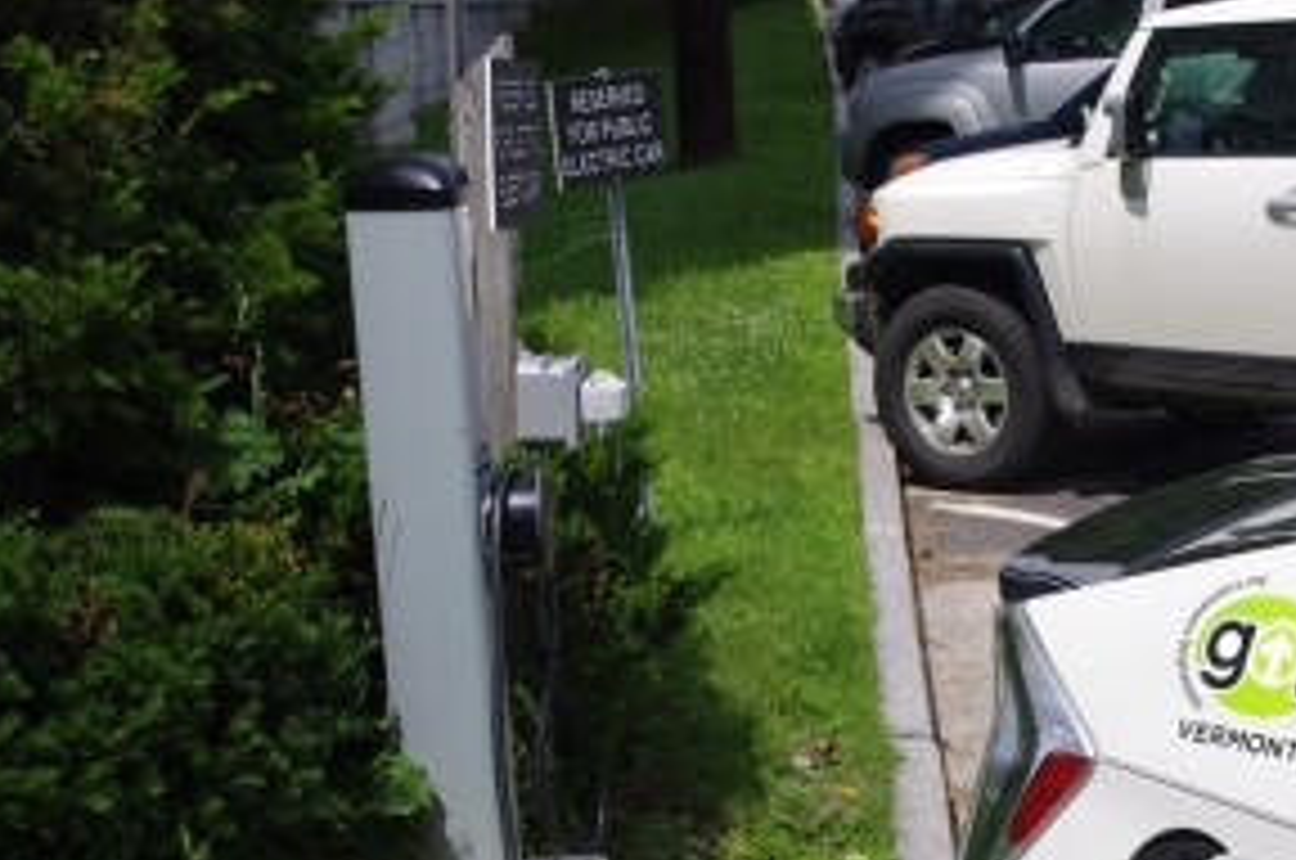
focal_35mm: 73
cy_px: 671
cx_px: 958
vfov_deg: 18.5
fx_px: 2624
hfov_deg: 27.4
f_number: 8
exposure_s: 1/400
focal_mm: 28.13
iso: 200
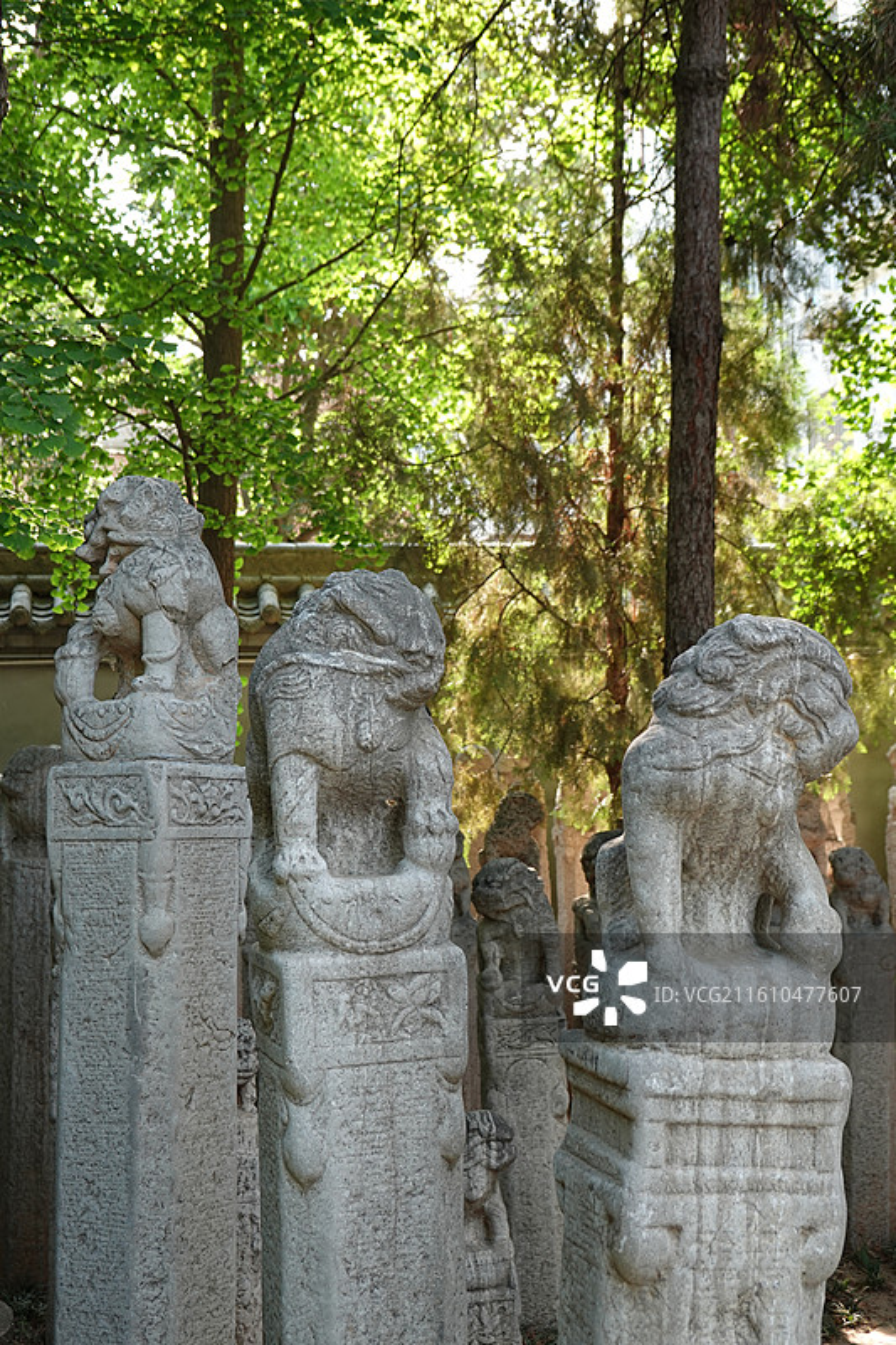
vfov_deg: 41.1
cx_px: 448
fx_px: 1793
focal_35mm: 48
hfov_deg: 28.1
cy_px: 672
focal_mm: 17.88
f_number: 4
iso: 125
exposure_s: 1/60
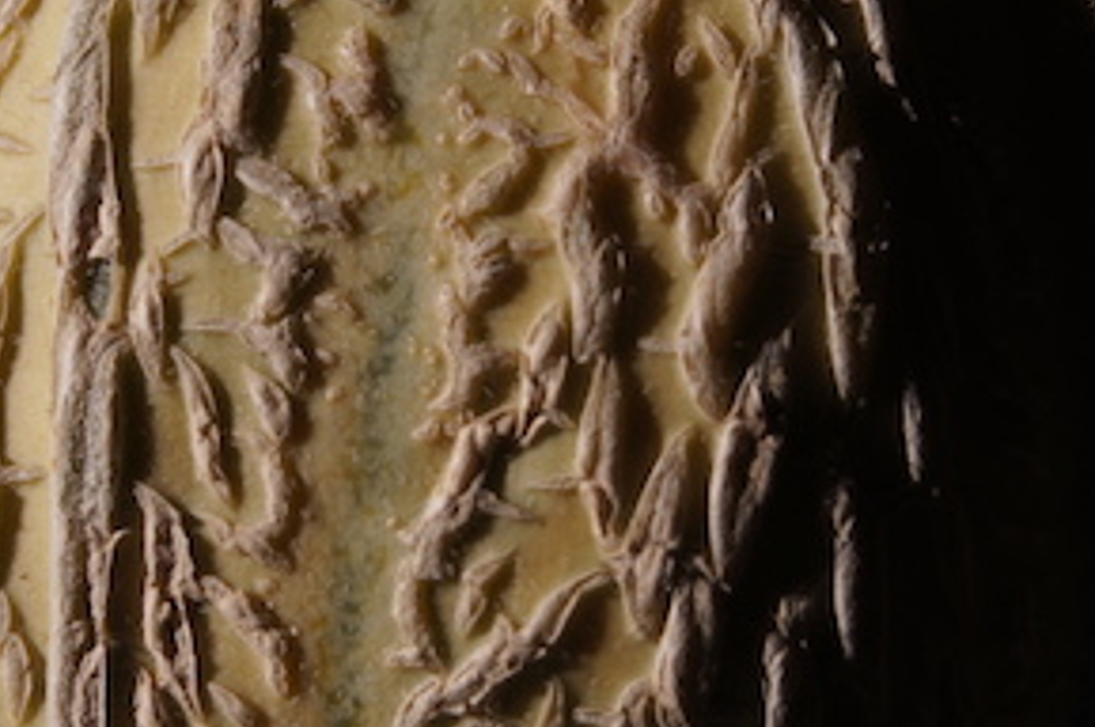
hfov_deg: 9.6
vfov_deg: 6.4
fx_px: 6511
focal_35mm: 214
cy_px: 430
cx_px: 561
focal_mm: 55
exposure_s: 1/1000
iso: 100
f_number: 5.6
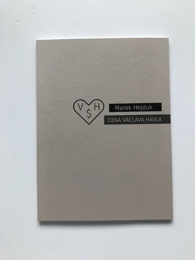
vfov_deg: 63.4
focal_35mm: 28
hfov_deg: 49.7
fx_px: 210
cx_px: 98
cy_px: 130
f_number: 1.8
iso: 40
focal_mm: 3.99
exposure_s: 1/20
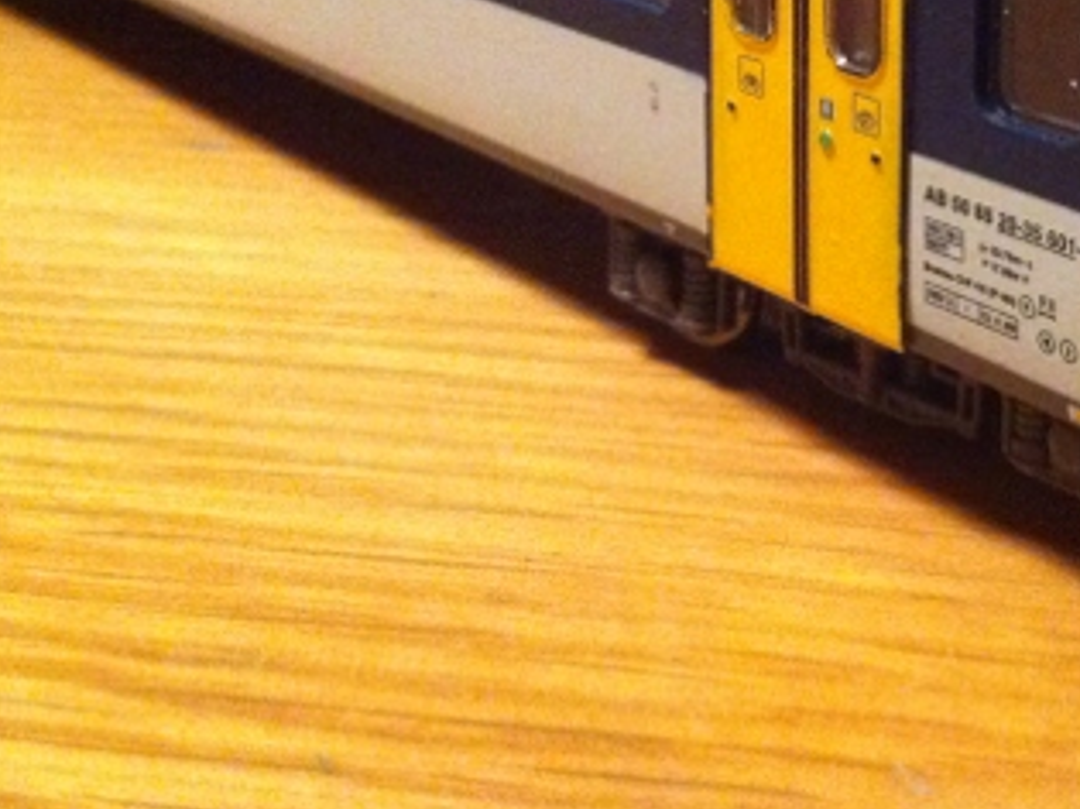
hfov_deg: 27.1
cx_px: 802
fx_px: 2214
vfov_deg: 20.1
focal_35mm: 71
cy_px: 10
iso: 1000
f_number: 2.8
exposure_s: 1/17
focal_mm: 3.85
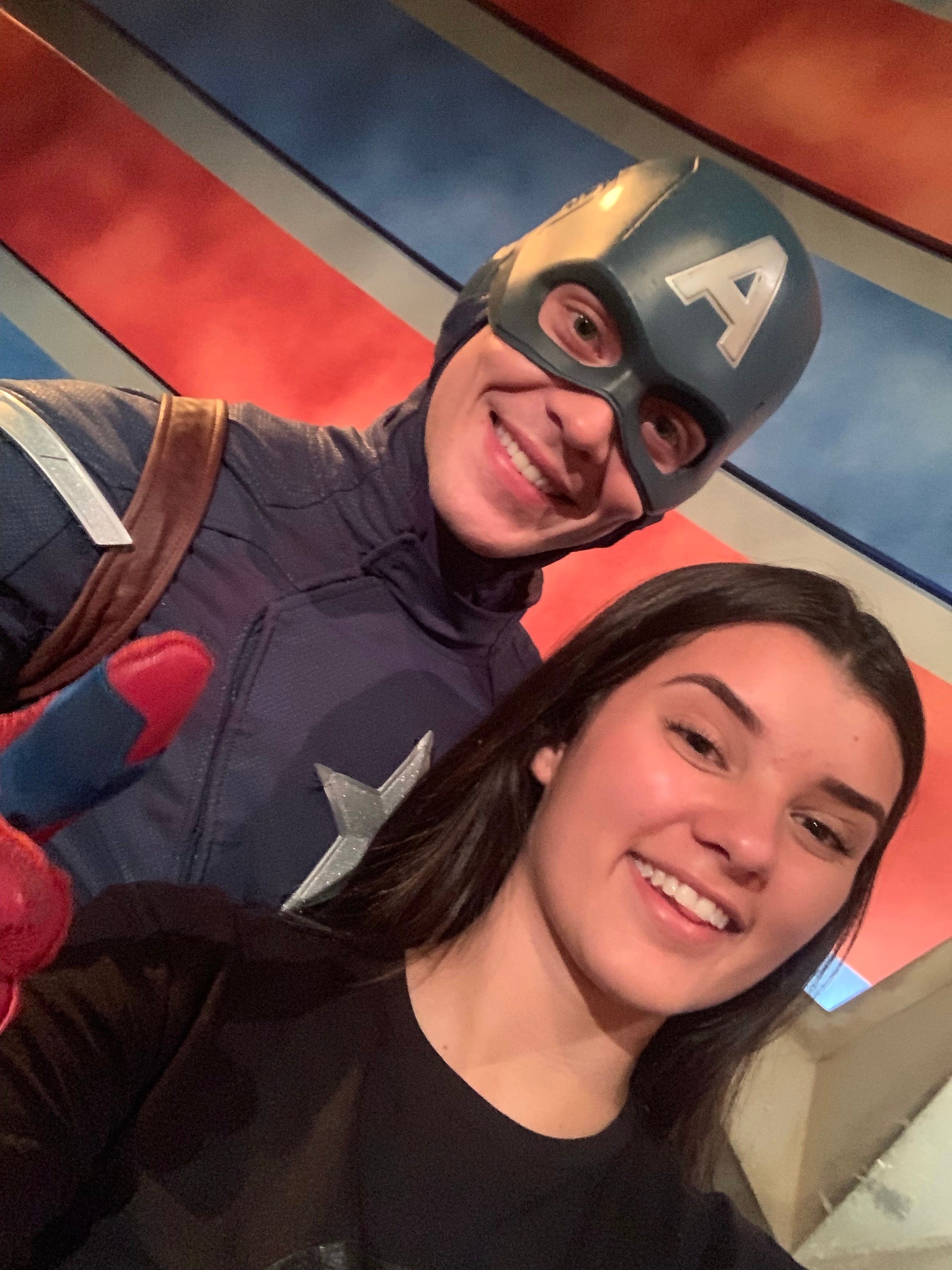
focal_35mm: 32
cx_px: 476
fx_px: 1173
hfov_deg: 44.2
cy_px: 635
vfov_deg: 56.8
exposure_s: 1/17
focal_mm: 2.87
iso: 500
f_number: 2.2
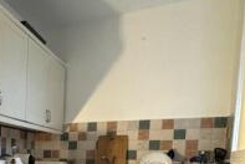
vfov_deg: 28.3
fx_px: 293
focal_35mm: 43
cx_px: -14
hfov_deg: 38.7
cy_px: 182
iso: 640
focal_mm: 2.22
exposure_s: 1/50
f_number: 2.2
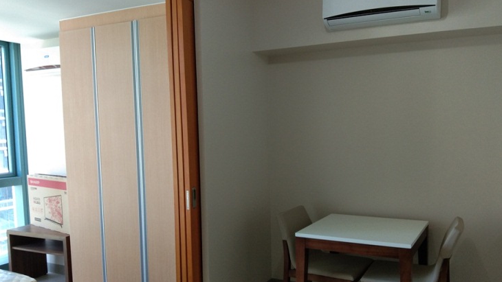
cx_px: 268
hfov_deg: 54.0
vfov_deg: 31.9
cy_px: 168
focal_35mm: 37
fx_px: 493
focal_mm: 3.69
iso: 100
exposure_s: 1/25
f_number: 2.2
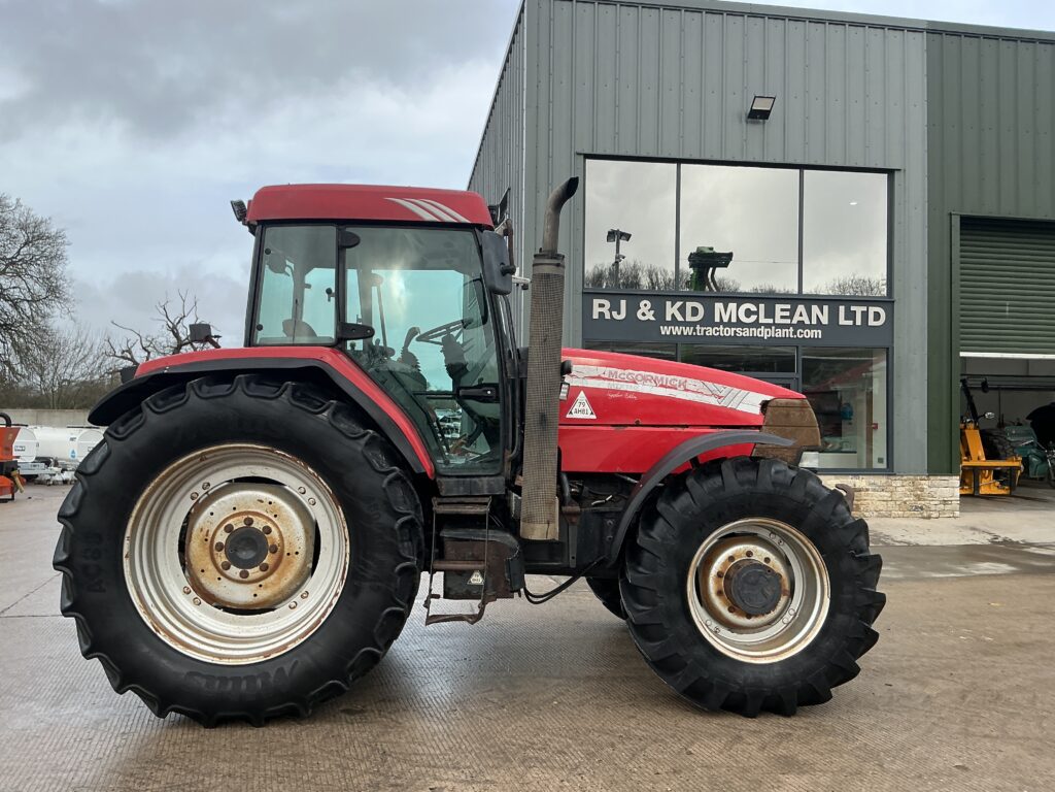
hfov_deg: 63.4
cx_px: 528
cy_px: 396
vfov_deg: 49.7
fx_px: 853
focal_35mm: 28
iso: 25
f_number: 1.8
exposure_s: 1/534
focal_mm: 3
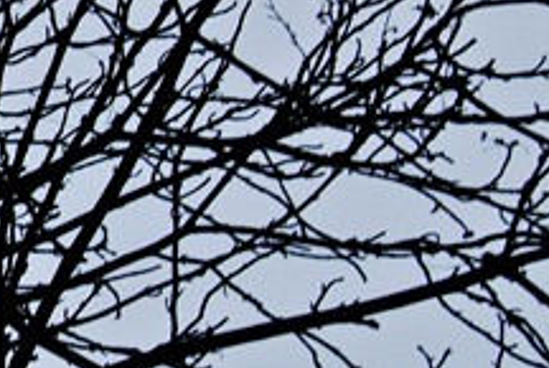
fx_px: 2720
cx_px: -424
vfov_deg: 7.7
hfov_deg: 10.8
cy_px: 46
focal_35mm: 178
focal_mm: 32
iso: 400
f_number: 8
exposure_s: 1/400
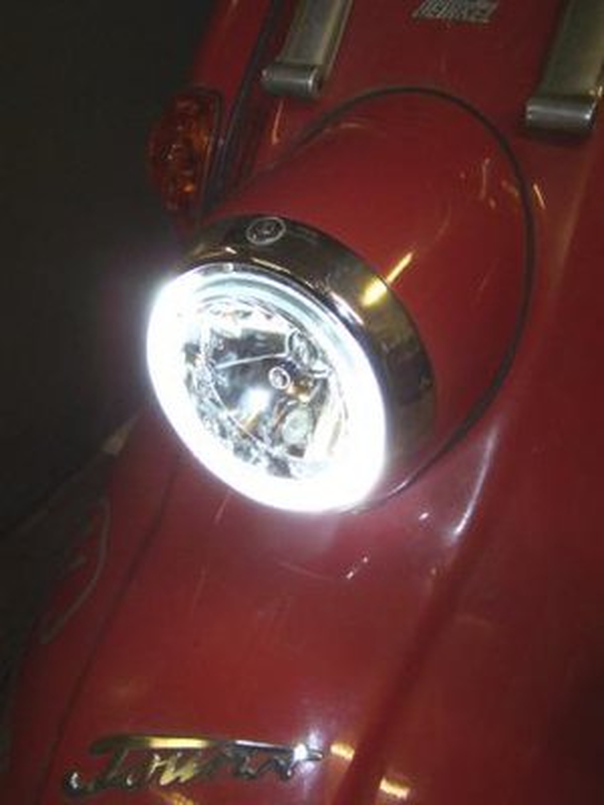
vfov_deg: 49.0
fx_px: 884
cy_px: 402
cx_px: 302
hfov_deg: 37.7
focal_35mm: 38
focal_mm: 6.3
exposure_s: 1/60
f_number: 2.8
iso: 140
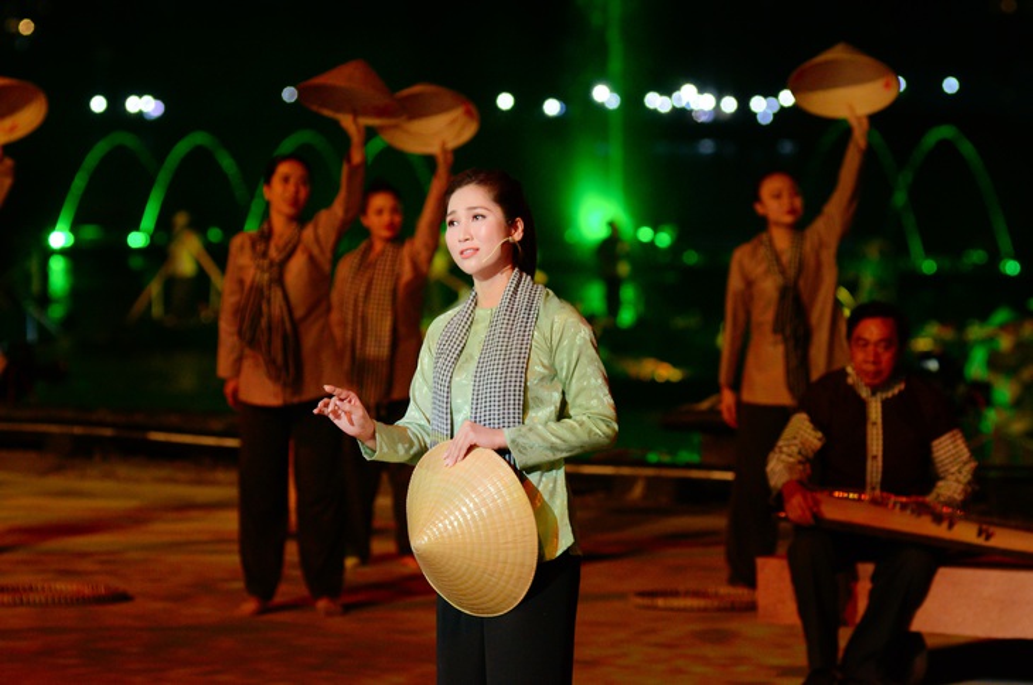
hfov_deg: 11.0
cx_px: 516
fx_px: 5371
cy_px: 342
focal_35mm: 188
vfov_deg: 7.3
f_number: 4
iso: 2000
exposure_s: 1/125
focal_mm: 125
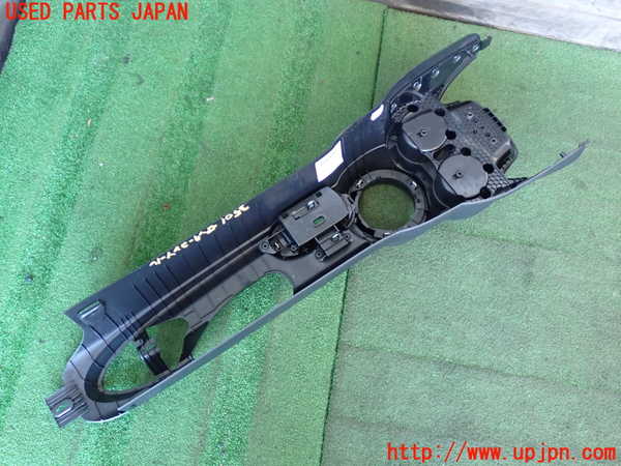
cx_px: 310
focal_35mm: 38
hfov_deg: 49.0
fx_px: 682
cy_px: 233
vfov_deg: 37.7
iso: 800
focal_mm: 6.83
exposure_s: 1/30
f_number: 2.7
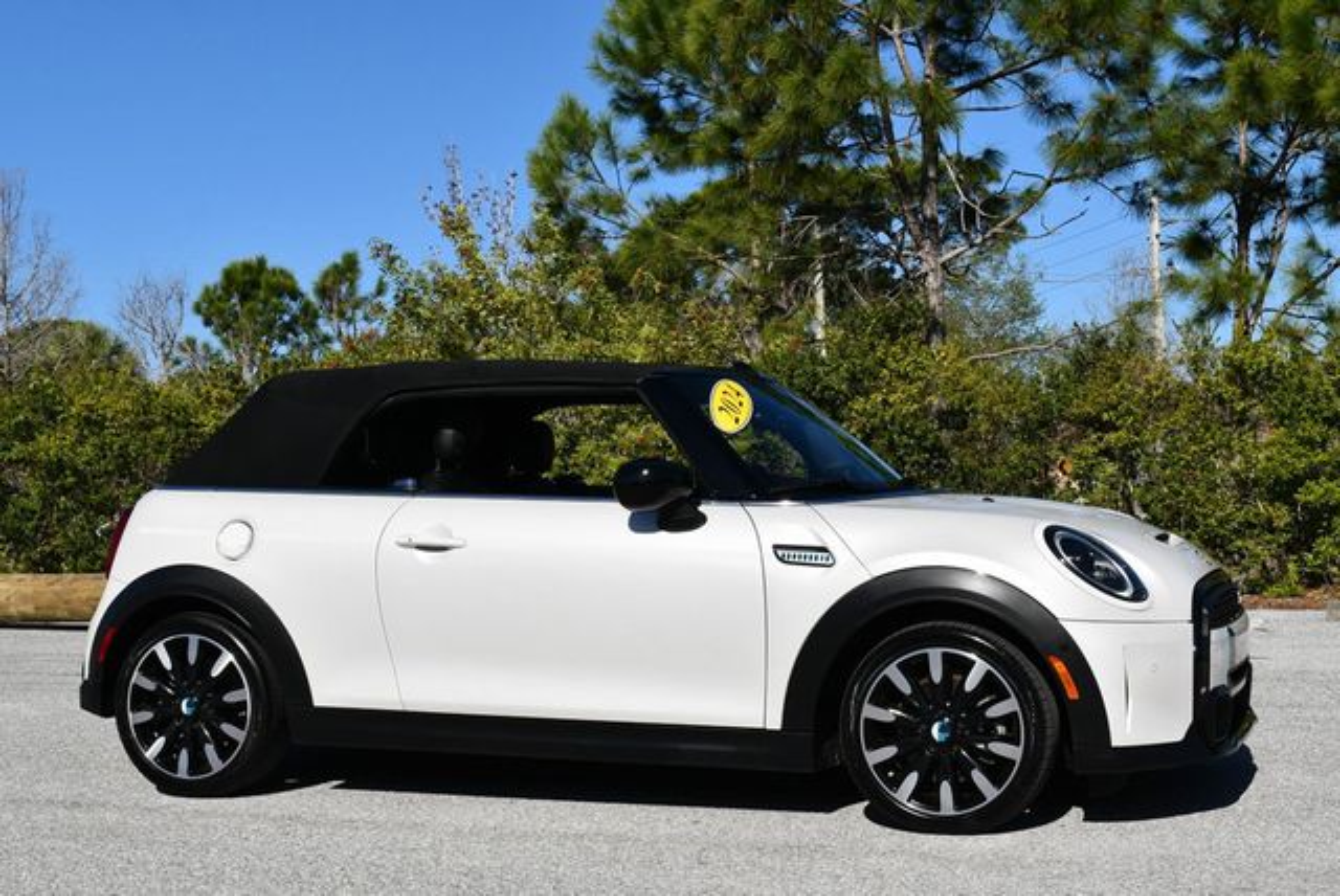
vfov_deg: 24.2
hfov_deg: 35.6
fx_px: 2086
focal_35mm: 56
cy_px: 448
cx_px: 670
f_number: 10
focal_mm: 28
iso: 100
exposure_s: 1/400
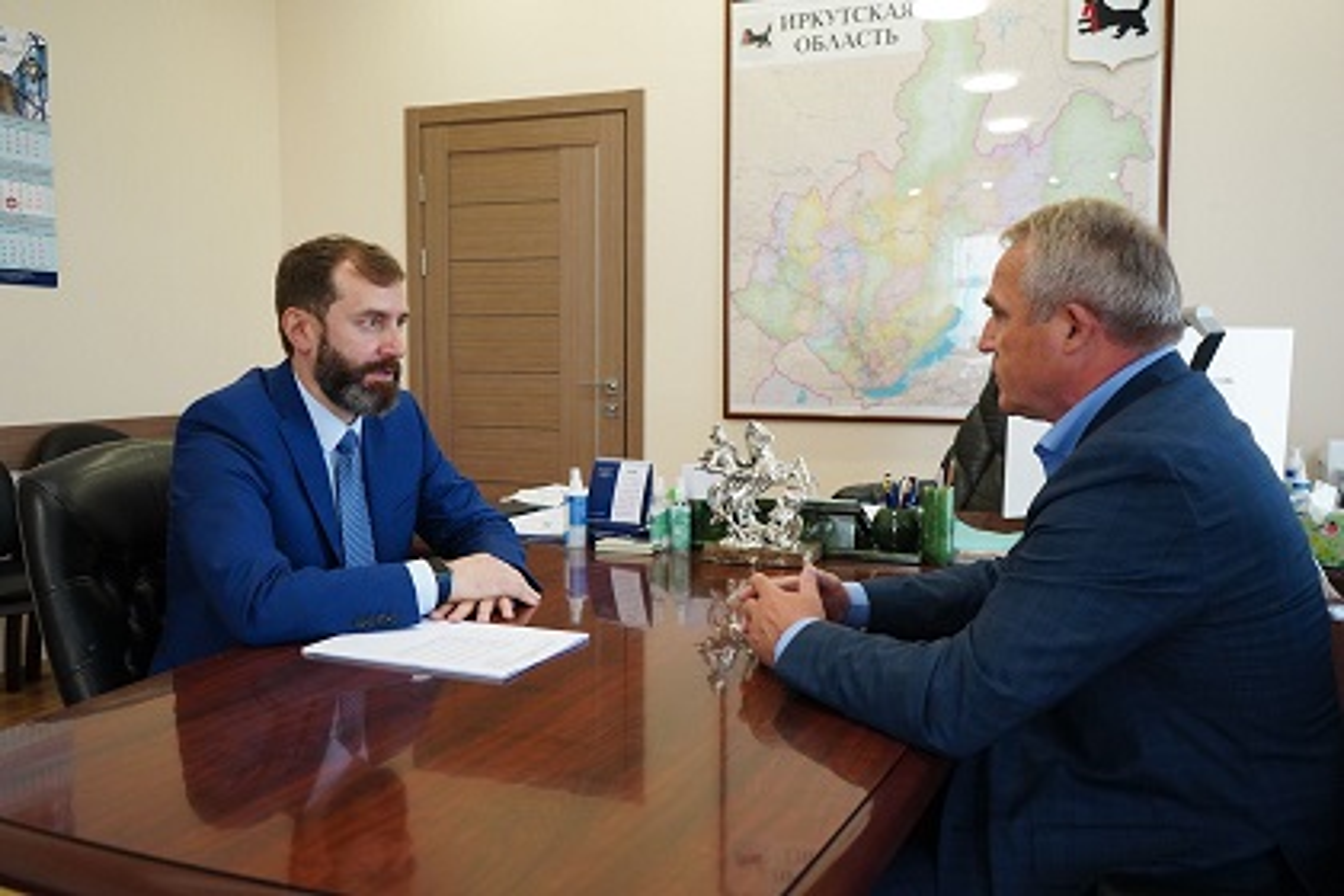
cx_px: 672
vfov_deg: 43.6
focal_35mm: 30
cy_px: 448
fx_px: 1120
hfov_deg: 61.9
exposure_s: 1/500
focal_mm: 30
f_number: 4
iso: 4000
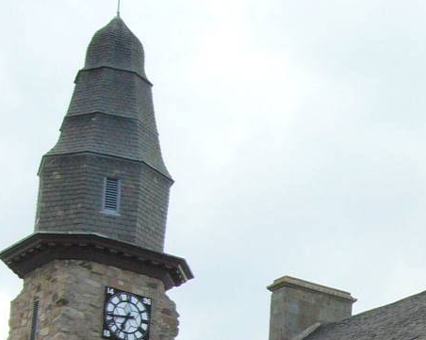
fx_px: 1525
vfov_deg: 12.1
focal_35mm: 121
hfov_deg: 15.1
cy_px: 511
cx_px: 568
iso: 100
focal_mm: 5.8
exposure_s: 1/320
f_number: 2.8
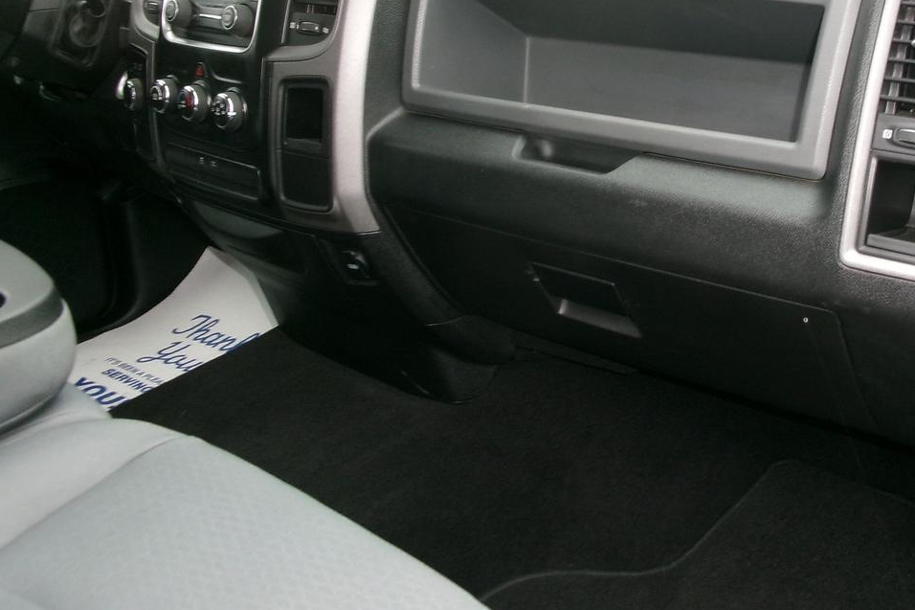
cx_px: 594
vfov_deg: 33.6
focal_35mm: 39
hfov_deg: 48.9
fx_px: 991
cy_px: 163
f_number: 3.9
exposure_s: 1/34
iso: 320
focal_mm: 5.1
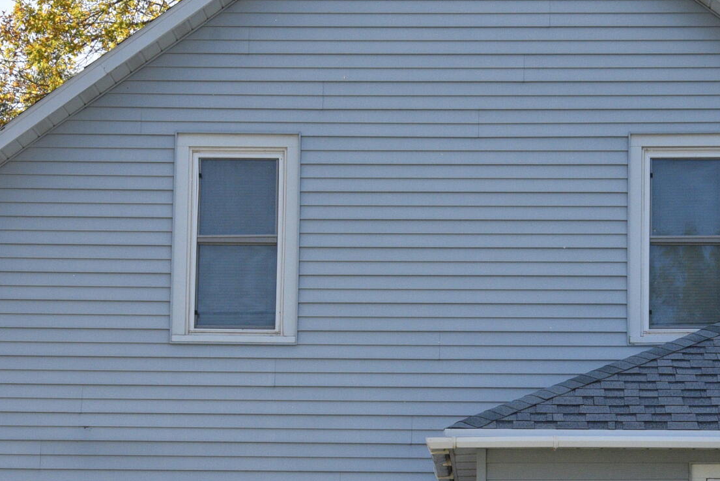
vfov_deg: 12.0
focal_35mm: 114
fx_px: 2280
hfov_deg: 17.9
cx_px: 440
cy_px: 414
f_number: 13
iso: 1000
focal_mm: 42
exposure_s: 1/640
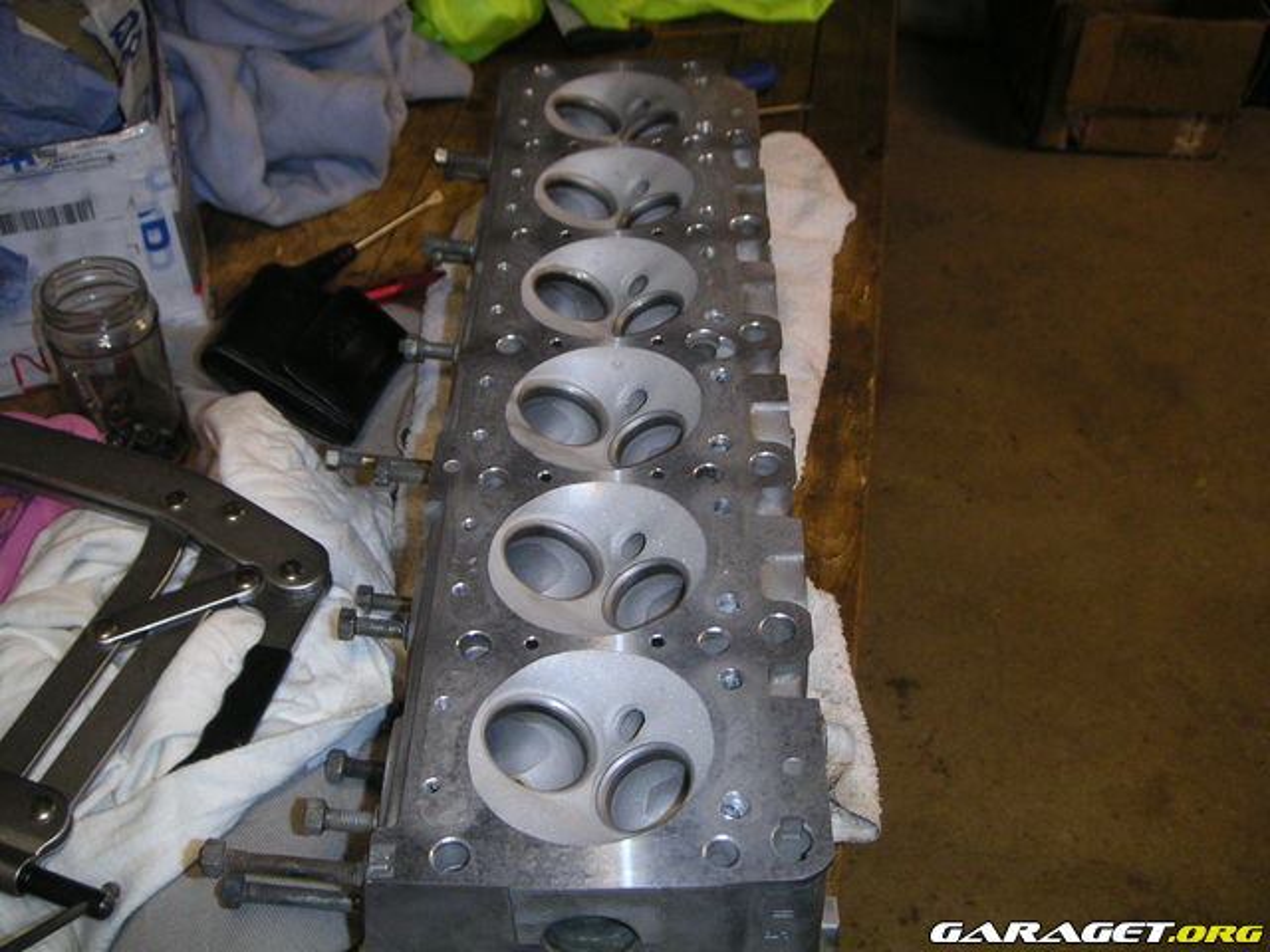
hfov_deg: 49.0
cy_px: 476
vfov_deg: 37.7
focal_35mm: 38
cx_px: 635
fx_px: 1394
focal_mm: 6
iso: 160
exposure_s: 1/45
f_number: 2.8
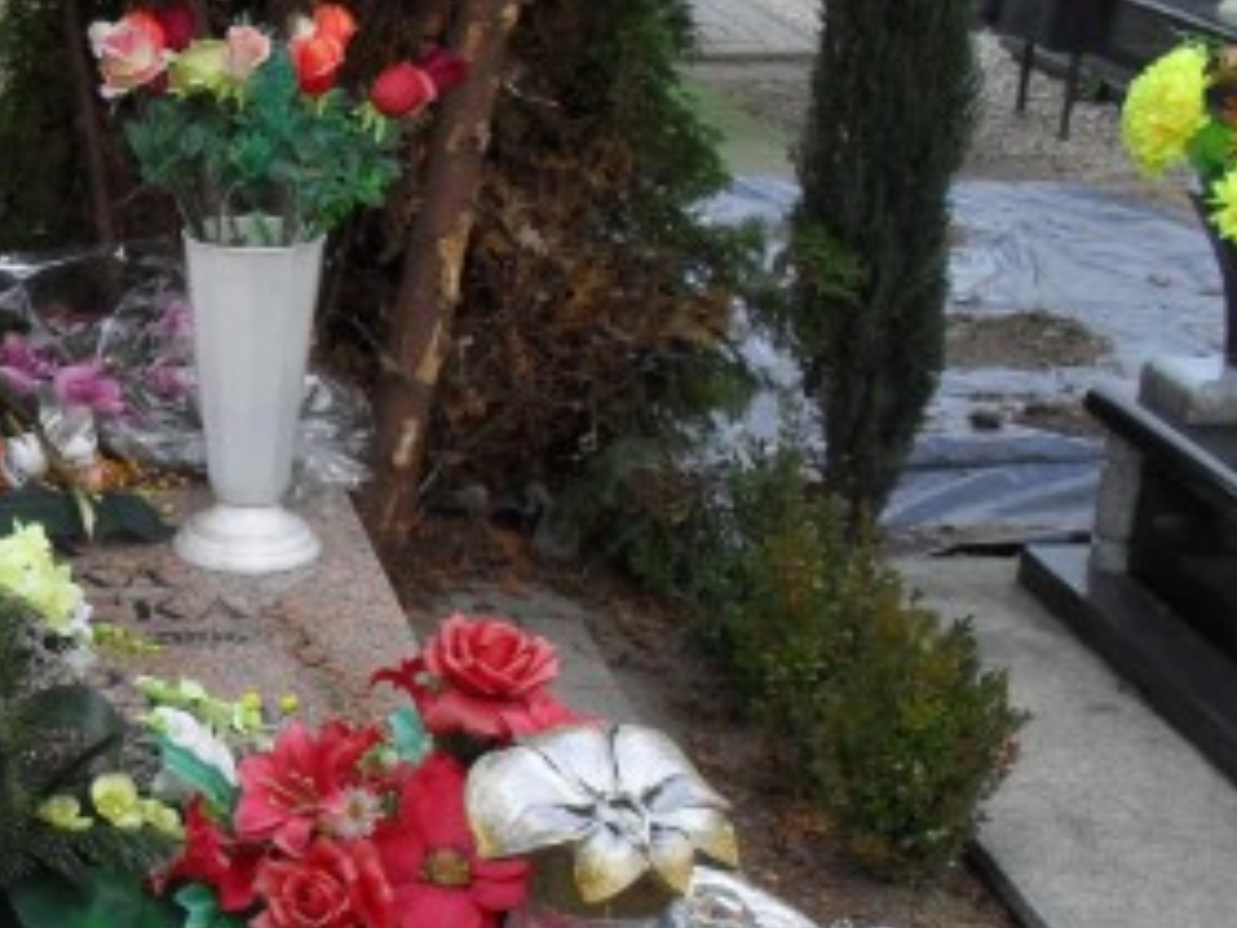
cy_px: 875
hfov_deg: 23.0
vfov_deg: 18.1
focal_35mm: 80
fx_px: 2859
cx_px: -119
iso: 100
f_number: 3.2
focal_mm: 6.3
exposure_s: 1/180
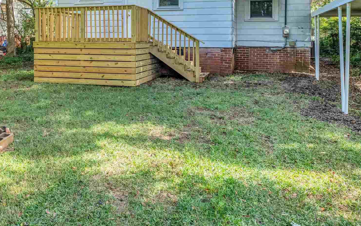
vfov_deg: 35.8
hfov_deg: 56.6
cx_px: 163
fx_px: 335
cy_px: 38
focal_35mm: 34
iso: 640
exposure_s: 1/200
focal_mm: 16
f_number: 9
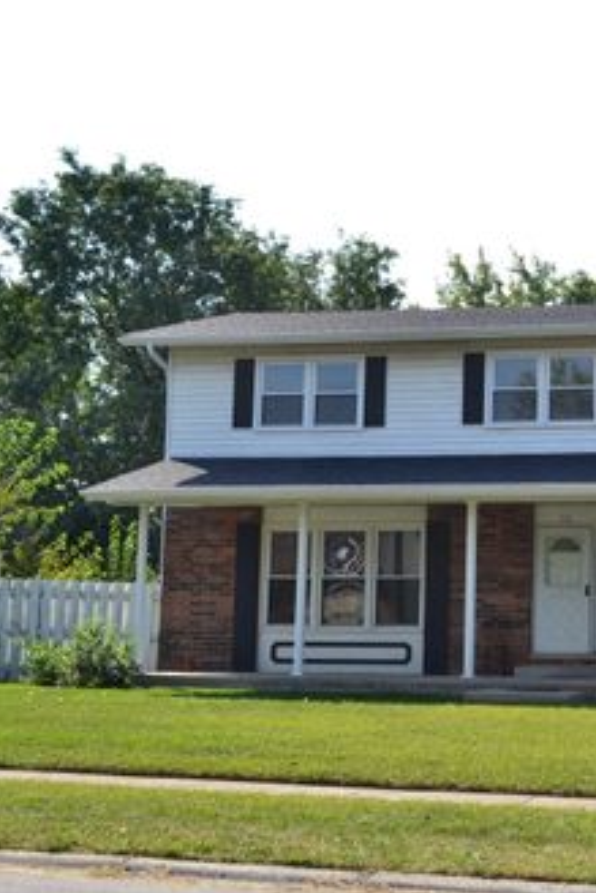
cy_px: 445
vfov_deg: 31.4
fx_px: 1588
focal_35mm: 64
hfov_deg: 20.4
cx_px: 634
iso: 400
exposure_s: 1/320
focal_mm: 28
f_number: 10
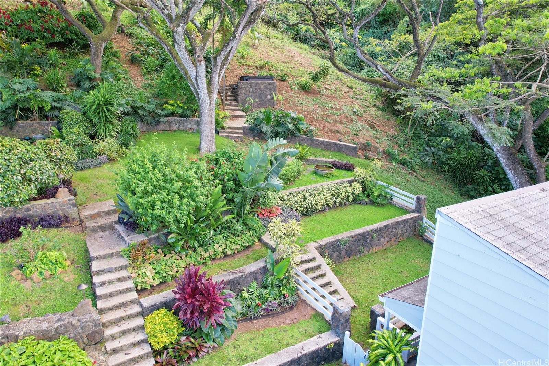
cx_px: 274
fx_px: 335
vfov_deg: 57.2
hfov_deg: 78.6
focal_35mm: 22
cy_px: 183
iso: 120
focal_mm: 8.38
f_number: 2.8
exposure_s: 1/160
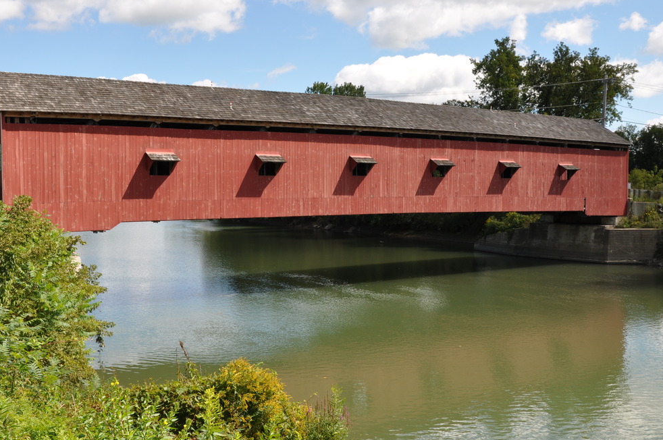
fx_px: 791
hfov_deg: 45.5
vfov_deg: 31.1
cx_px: 309
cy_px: 233
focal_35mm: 43
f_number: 11
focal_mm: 22
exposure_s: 1/200
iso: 200
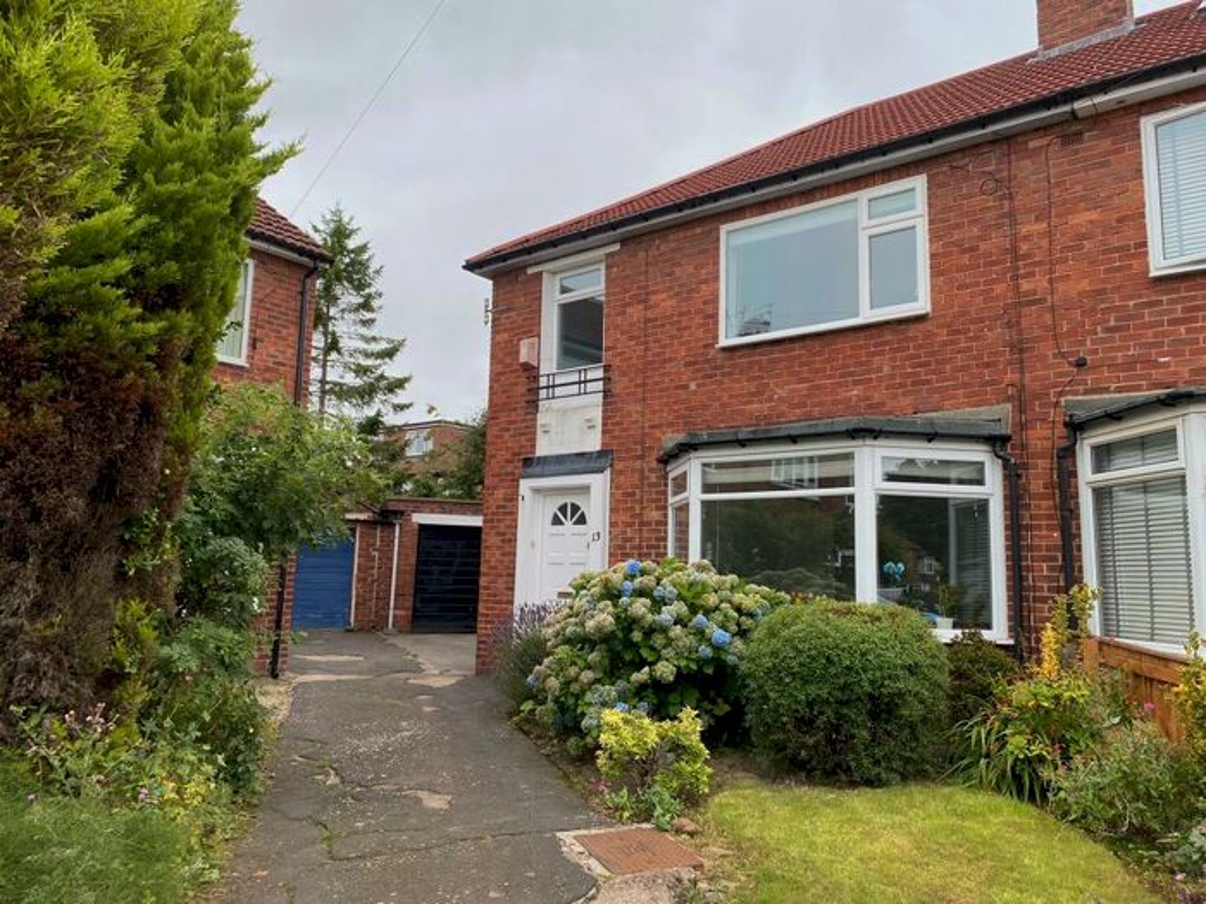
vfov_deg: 53.1
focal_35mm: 26
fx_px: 906
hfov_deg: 67.3
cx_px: 603
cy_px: 452
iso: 32
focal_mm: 4.25
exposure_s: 1/393
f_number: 1.8
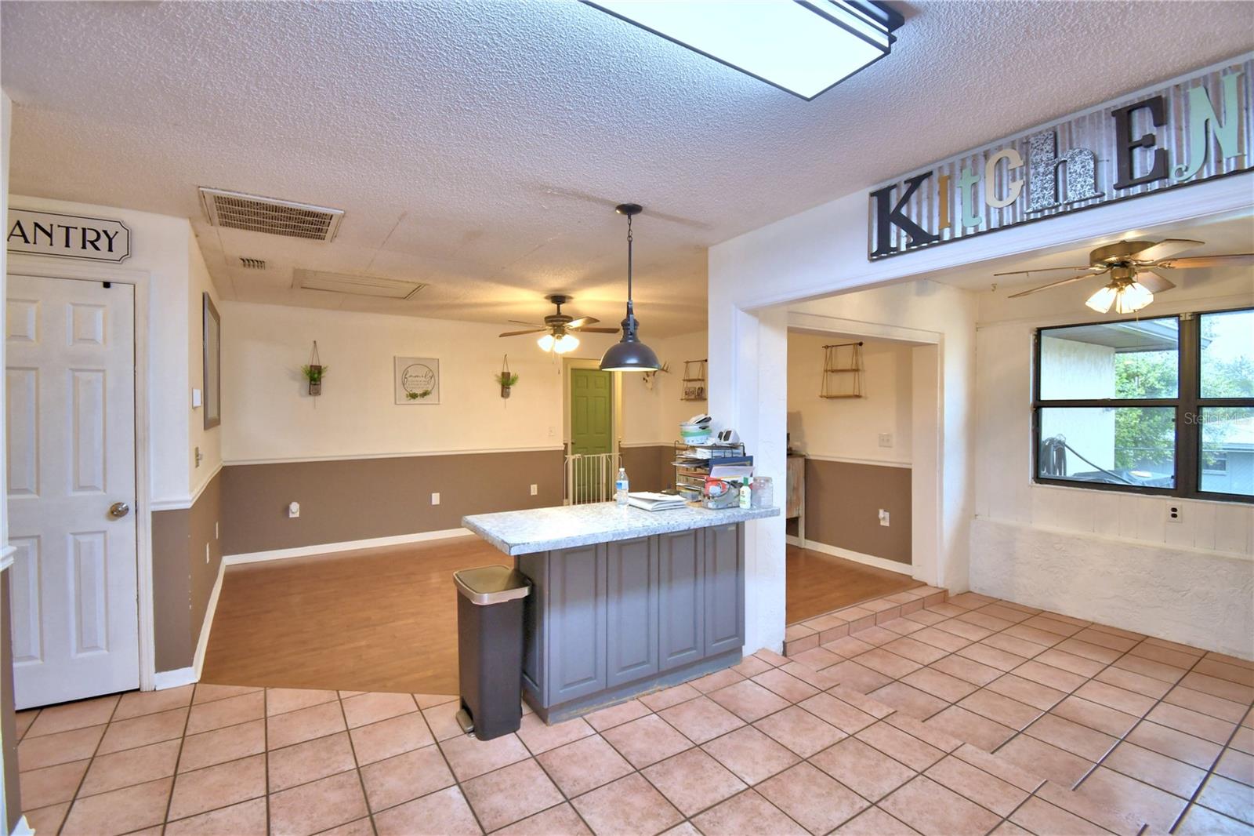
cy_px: 418
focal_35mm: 15
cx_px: 627
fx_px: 522
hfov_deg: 100.4
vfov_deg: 77.3
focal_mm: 10
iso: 400
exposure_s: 1/50
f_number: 4.5
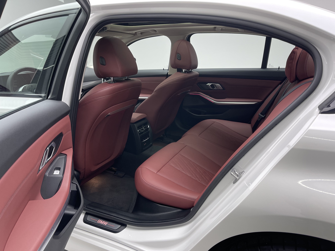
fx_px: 242
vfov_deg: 54.9
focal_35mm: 25
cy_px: 126
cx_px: 168
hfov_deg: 69.4
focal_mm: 5.1
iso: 64
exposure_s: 1/100
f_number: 1.6
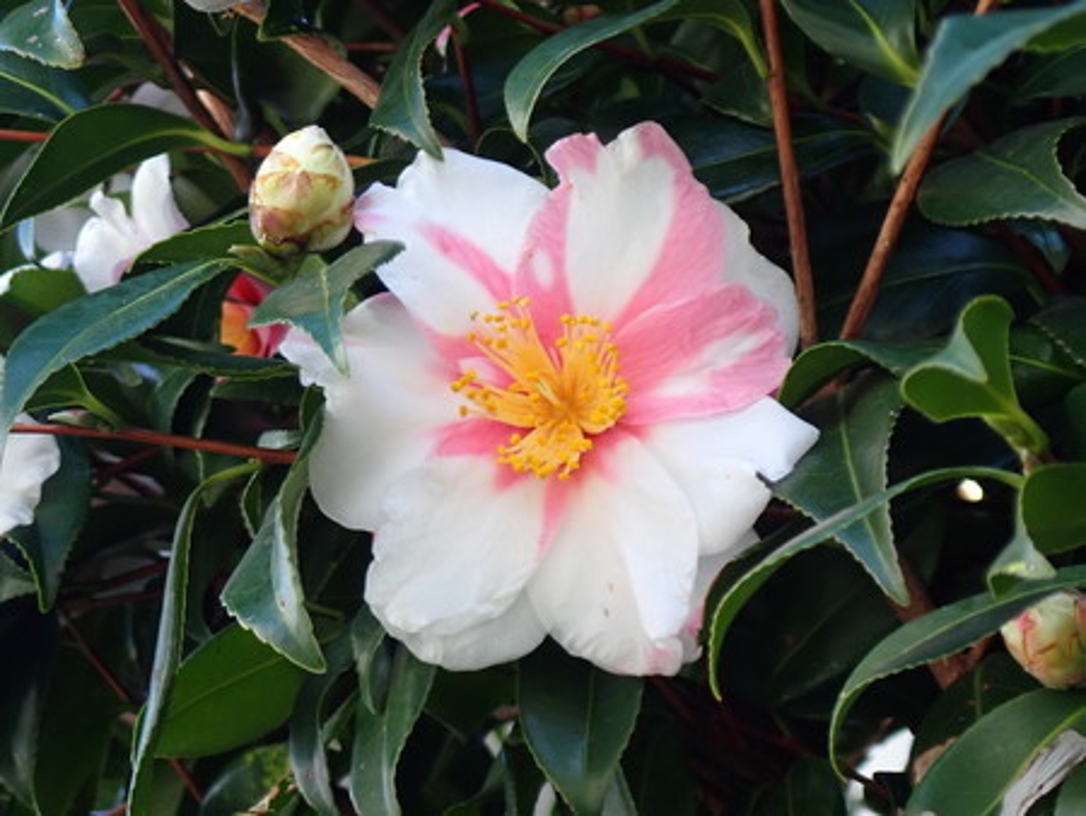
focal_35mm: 100
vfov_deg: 14.8
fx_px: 3139
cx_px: 543
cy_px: 408
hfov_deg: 19.6
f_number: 4.9
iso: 250
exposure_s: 1/100
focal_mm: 18
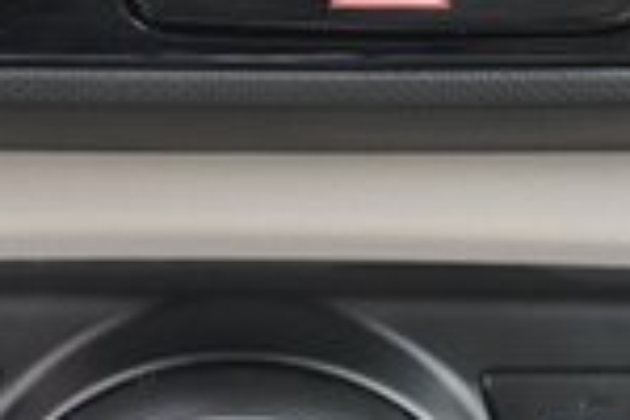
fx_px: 2537
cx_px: 298
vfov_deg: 9.2
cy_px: -178
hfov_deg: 14.2
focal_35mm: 145
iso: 640
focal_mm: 34
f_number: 4
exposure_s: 1/60
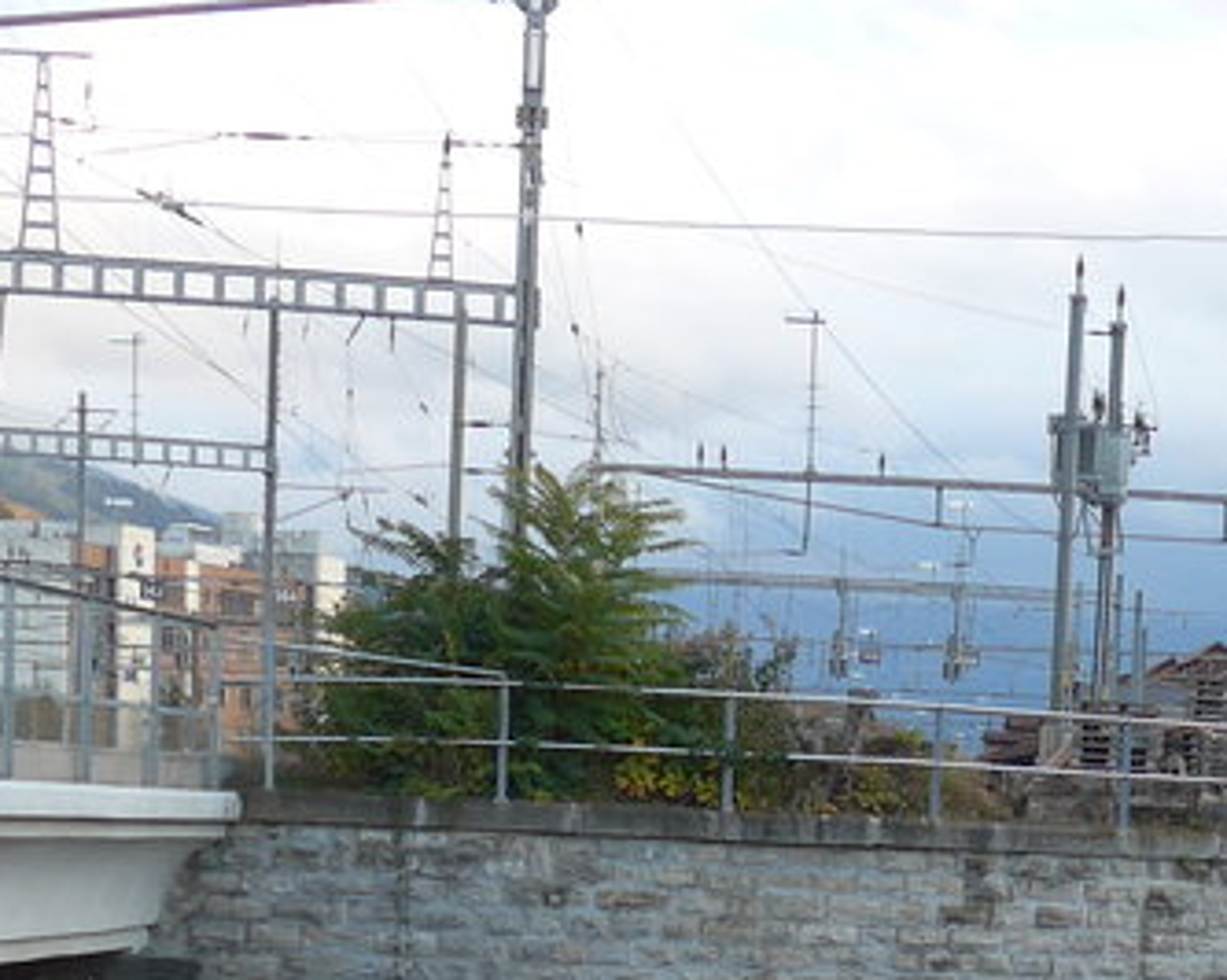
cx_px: 925
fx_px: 3702
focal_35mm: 102
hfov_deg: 18.7
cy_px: 1433
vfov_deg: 14.2
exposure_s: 1/160
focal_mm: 6
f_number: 2.8
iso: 80
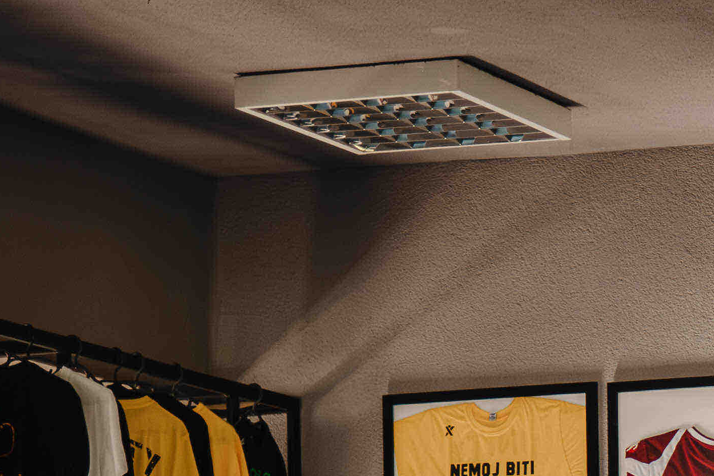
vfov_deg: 6.3
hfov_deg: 9.3
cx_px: 1281
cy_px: 964
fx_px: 4204
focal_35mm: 212
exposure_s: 1/800
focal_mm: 50
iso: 1600
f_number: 1.8
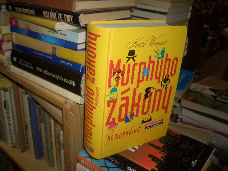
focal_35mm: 35
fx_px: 231
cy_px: 86
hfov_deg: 52.6
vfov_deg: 40.7
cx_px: 114
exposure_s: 1/60
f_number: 2.6
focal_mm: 5.8
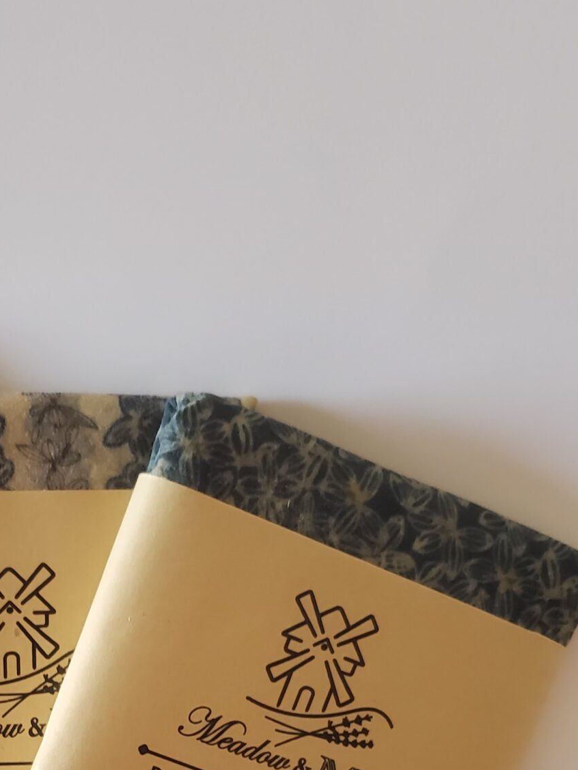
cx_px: 70
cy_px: 785
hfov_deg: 24.2
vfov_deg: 30.2
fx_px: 1314
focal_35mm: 59
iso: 250
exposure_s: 1/60
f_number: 1.5
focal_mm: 4.3
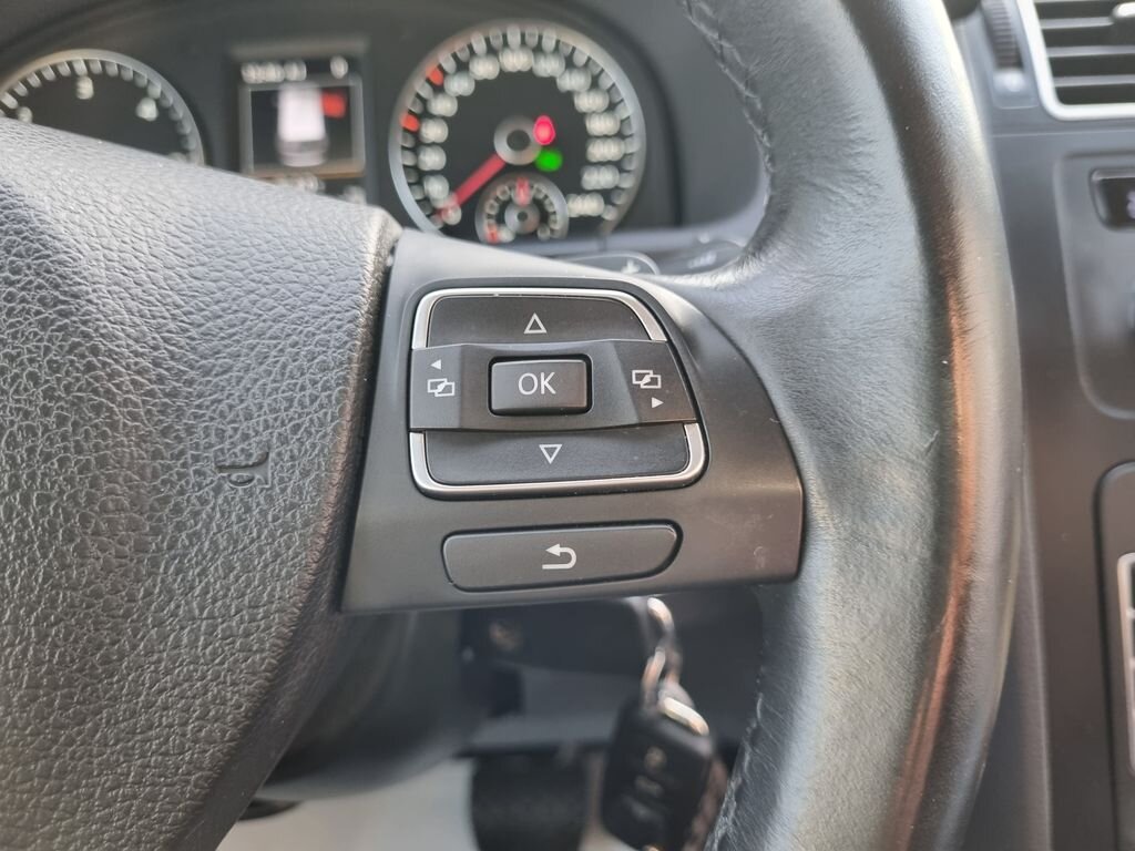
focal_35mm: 26
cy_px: 426
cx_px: 568
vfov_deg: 53.1
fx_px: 852
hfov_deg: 67.3
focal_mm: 5.4
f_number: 1.8
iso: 320
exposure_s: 1/100
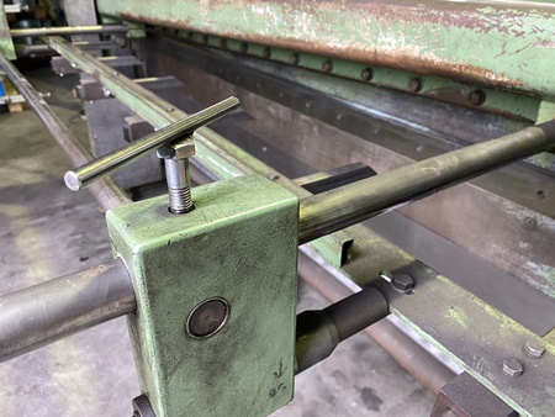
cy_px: 208
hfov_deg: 67.3
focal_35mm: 26
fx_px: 417
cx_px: 278
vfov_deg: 53.1
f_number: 1.8
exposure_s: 1/50
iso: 320
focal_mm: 4.25
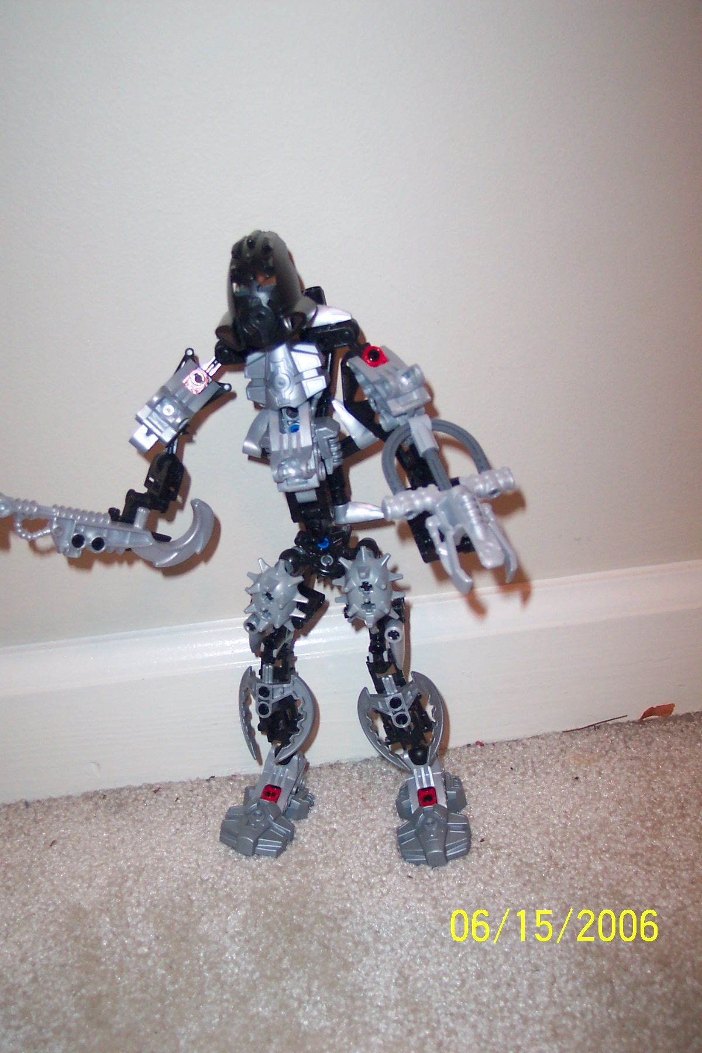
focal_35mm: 38
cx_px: 351
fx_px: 1111
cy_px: 526
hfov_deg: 35.1
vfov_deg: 50.7
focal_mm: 8
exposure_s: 1/30
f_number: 2.8
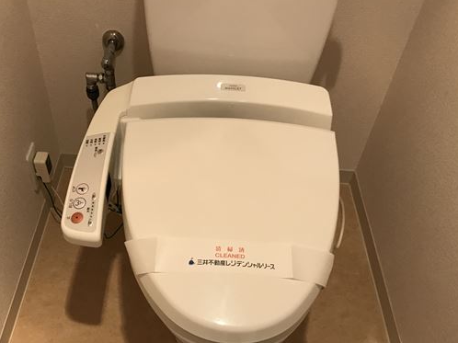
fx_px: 476
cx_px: 205
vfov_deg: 39.4
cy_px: 212
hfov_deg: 51.3
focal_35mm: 36
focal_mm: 3.99
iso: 50
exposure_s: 1/17
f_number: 1.8
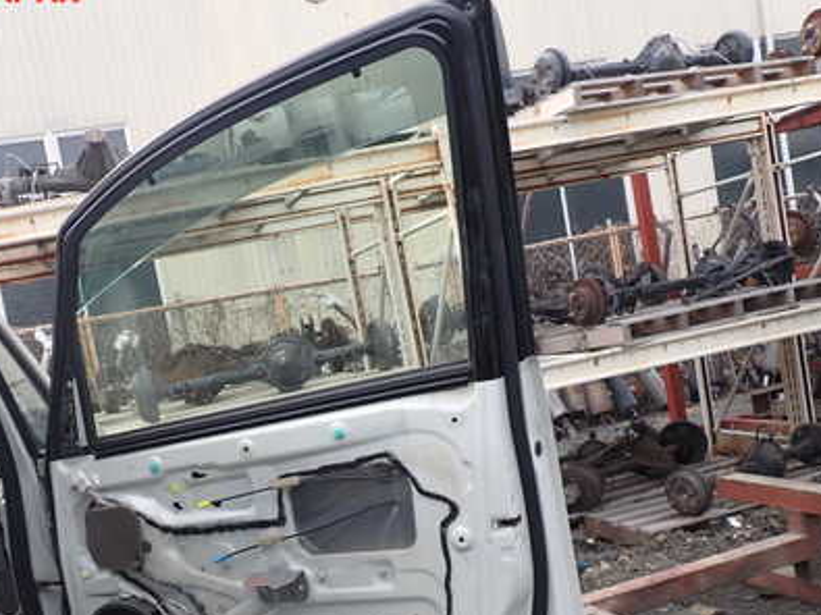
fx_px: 901
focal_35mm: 38
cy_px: 430
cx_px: 326
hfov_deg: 48.7
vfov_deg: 37.1
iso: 100
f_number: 2.8
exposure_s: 1/320
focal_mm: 4.5
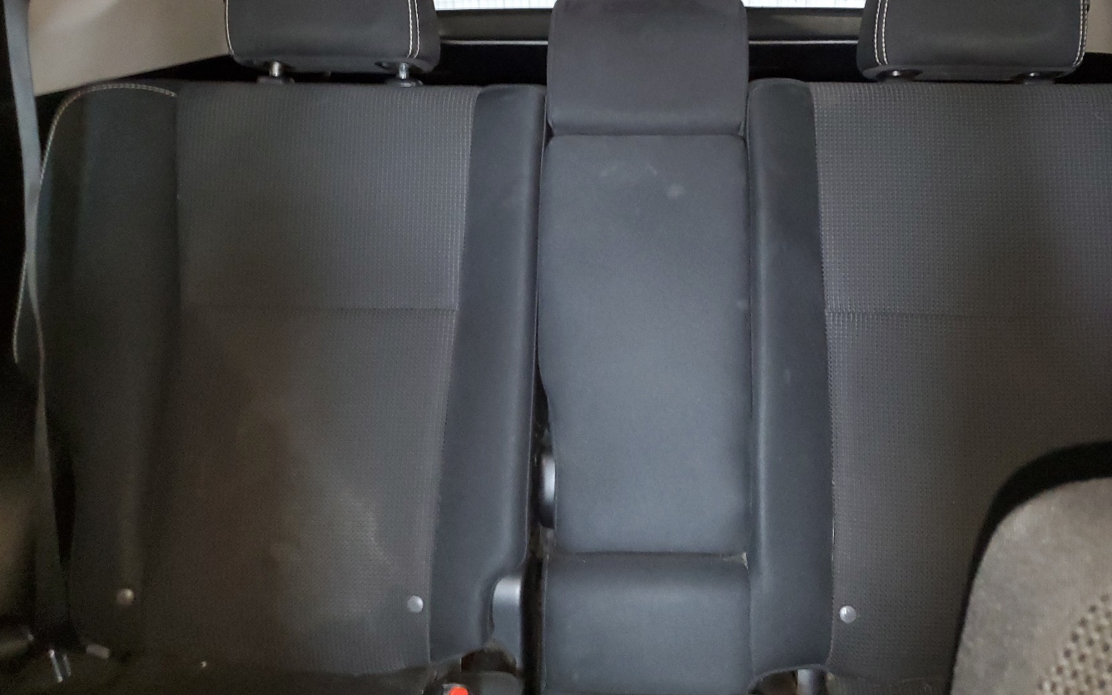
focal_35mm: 33
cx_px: 658
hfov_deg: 57.8
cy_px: 214
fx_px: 1000
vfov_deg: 37.8
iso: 354
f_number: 1.5
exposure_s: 1/15
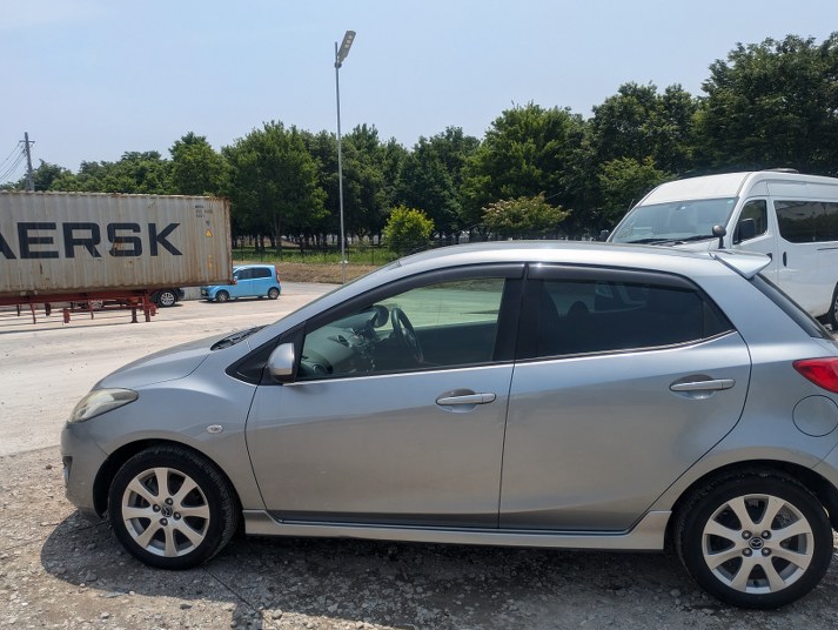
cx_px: 425
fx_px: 678
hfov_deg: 63.4
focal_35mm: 28
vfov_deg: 49.7
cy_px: 344
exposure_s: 1/3086
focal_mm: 5.43
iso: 49
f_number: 1.89
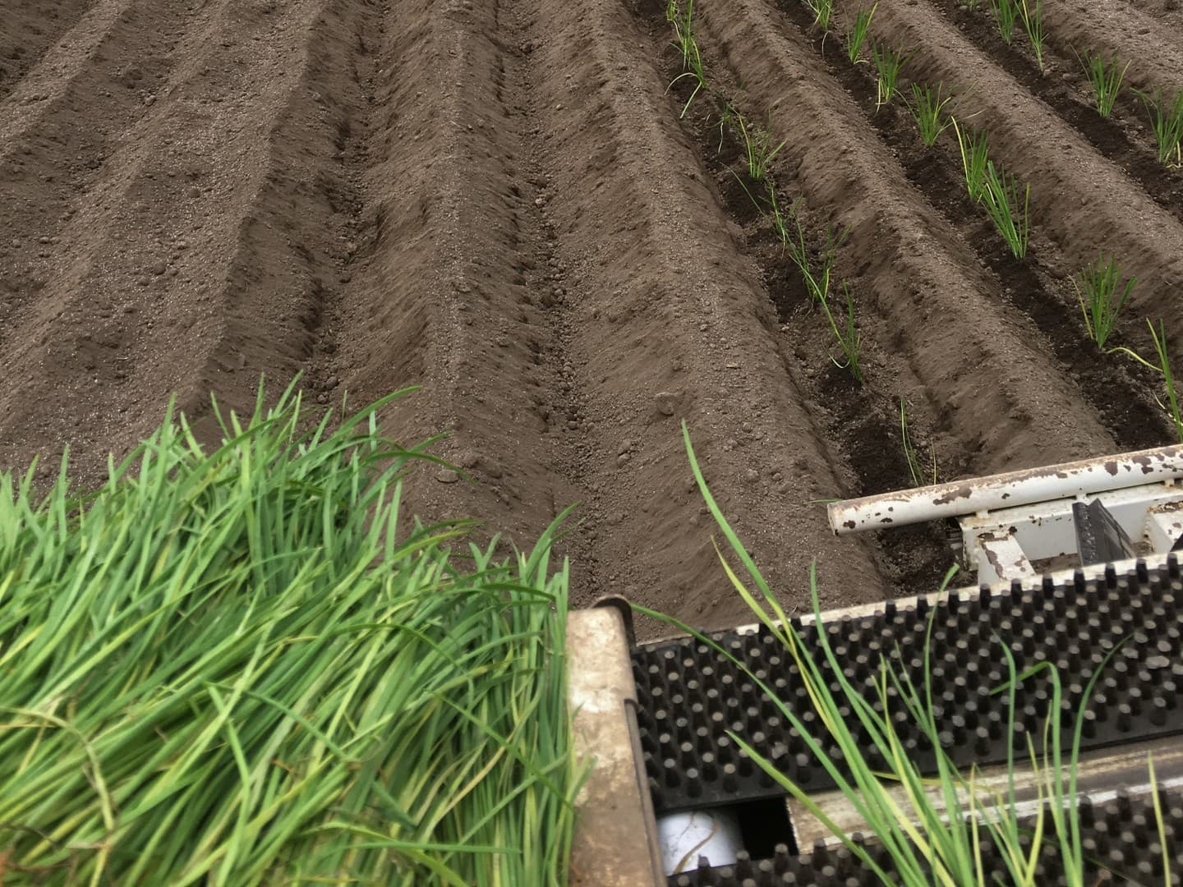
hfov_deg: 61.7
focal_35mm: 29
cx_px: 592
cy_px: 444
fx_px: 991
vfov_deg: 48.2
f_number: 2.2
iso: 25
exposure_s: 1/181
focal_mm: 4.15
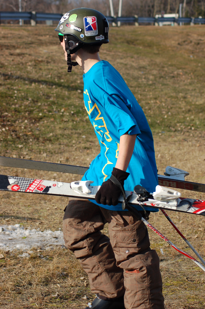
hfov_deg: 13.0
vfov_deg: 19.5
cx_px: 102
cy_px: 154
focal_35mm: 105
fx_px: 898
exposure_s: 1/500
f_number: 5.6
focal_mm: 70
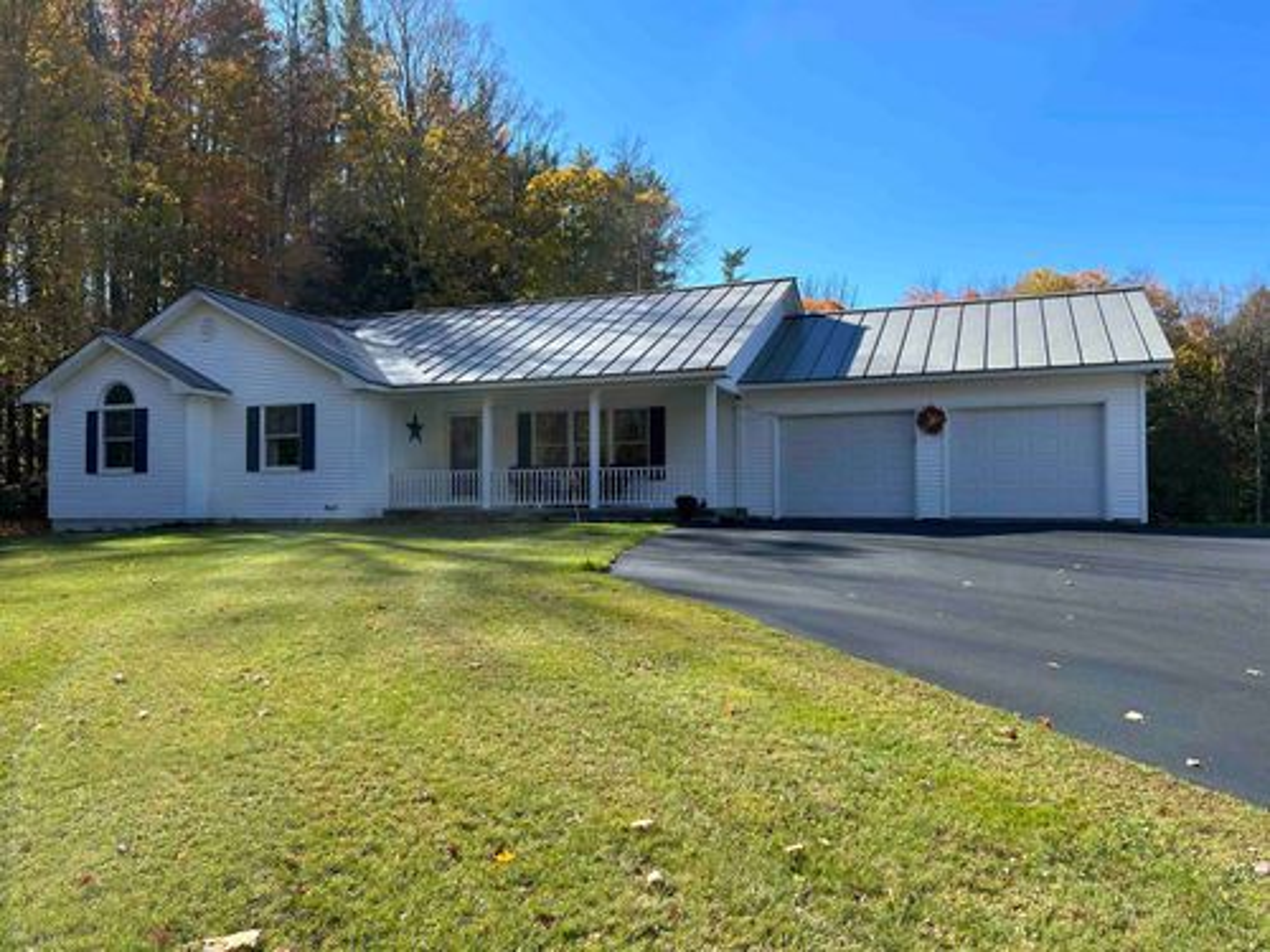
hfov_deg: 67.3
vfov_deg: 53.1
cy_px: 476
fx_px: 954
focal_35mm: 26
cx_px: 635
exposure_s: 1/2083
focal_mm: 5.7
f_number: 1.5
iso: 50
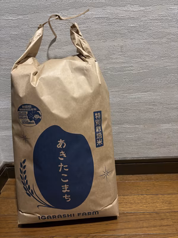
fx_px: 178
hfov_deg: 53.1
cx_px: 89
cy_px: 119
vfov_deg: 67.3
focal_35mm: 26
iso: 500
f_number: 1.6
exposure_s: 1/30
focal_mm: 5.96
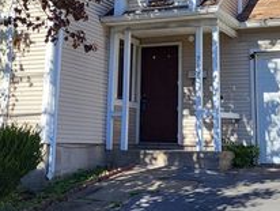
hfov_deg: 30.7
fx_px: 510
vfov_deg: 22.8
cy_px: 21
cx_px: 143
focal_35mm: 63
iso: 40
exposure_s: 1/2032
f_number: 1.8
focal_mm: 5.4
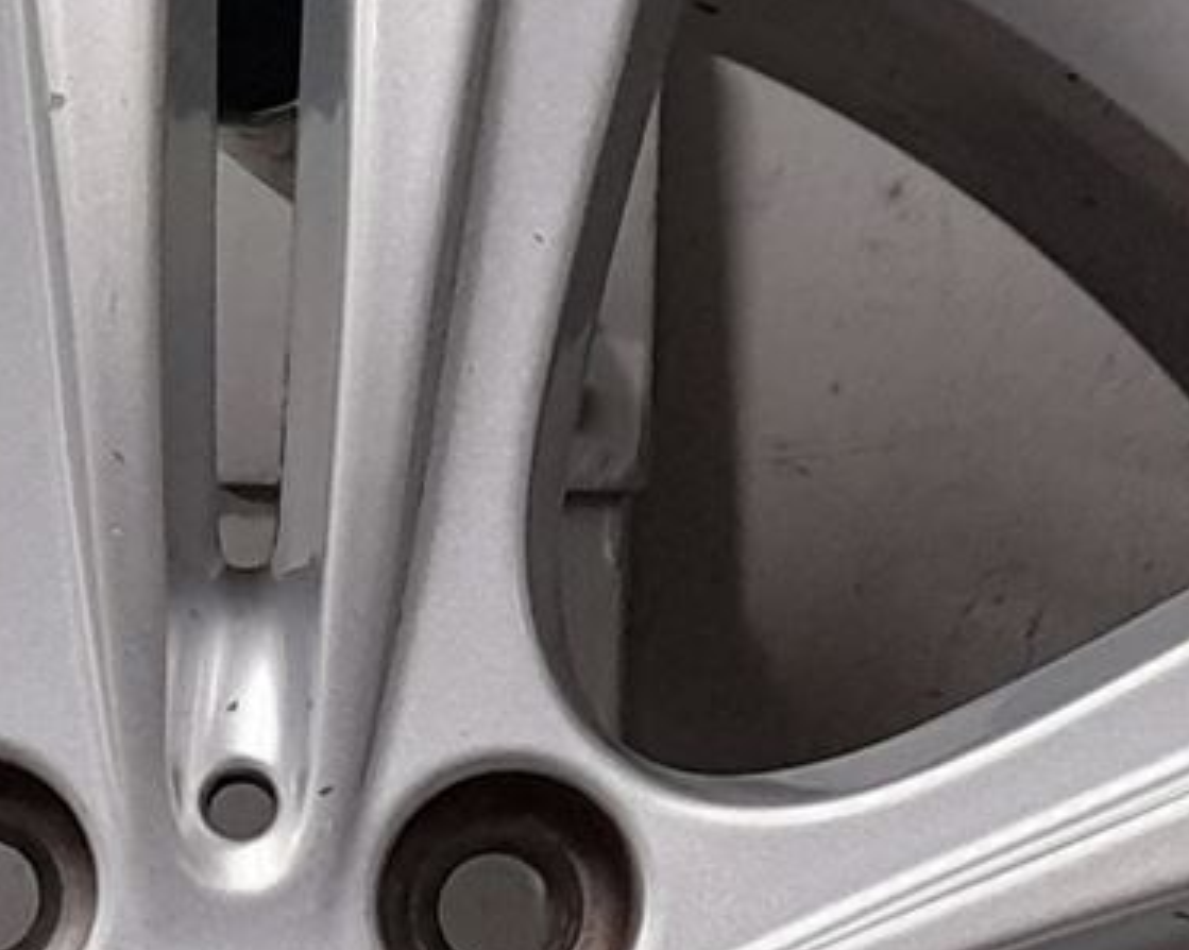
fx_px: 4713
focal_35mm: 134
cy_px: 1195
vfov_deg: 11.3
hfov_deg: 14.3
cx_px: 328
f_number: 2
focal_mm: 4.6
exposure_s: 1/33
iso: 320
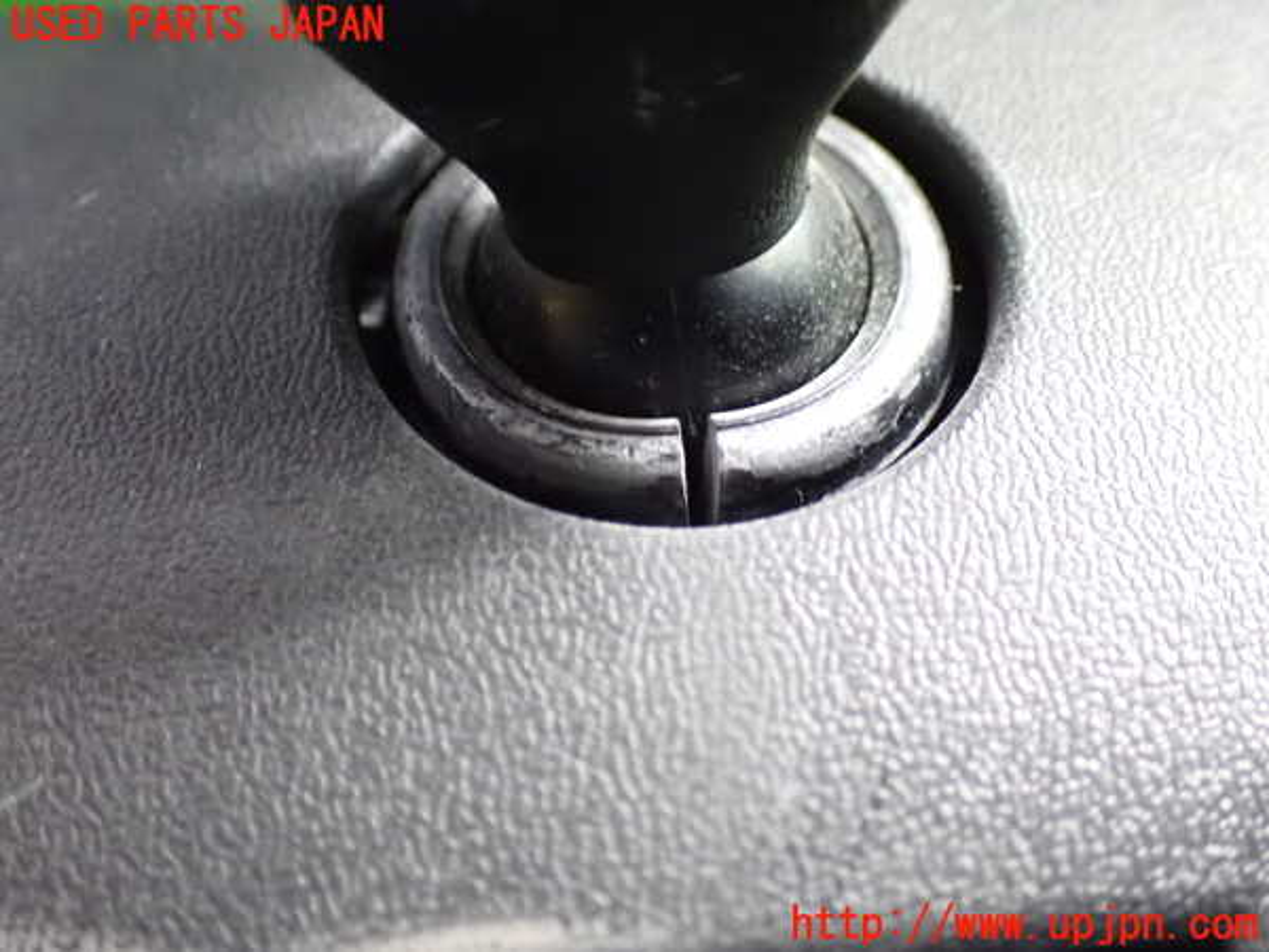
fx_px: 1503
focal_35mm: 41
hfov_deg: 45.8
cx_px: 634
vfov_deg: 35.1
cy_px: 476
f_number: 2.8
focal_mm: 7.31
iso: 1600
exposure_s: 1/30
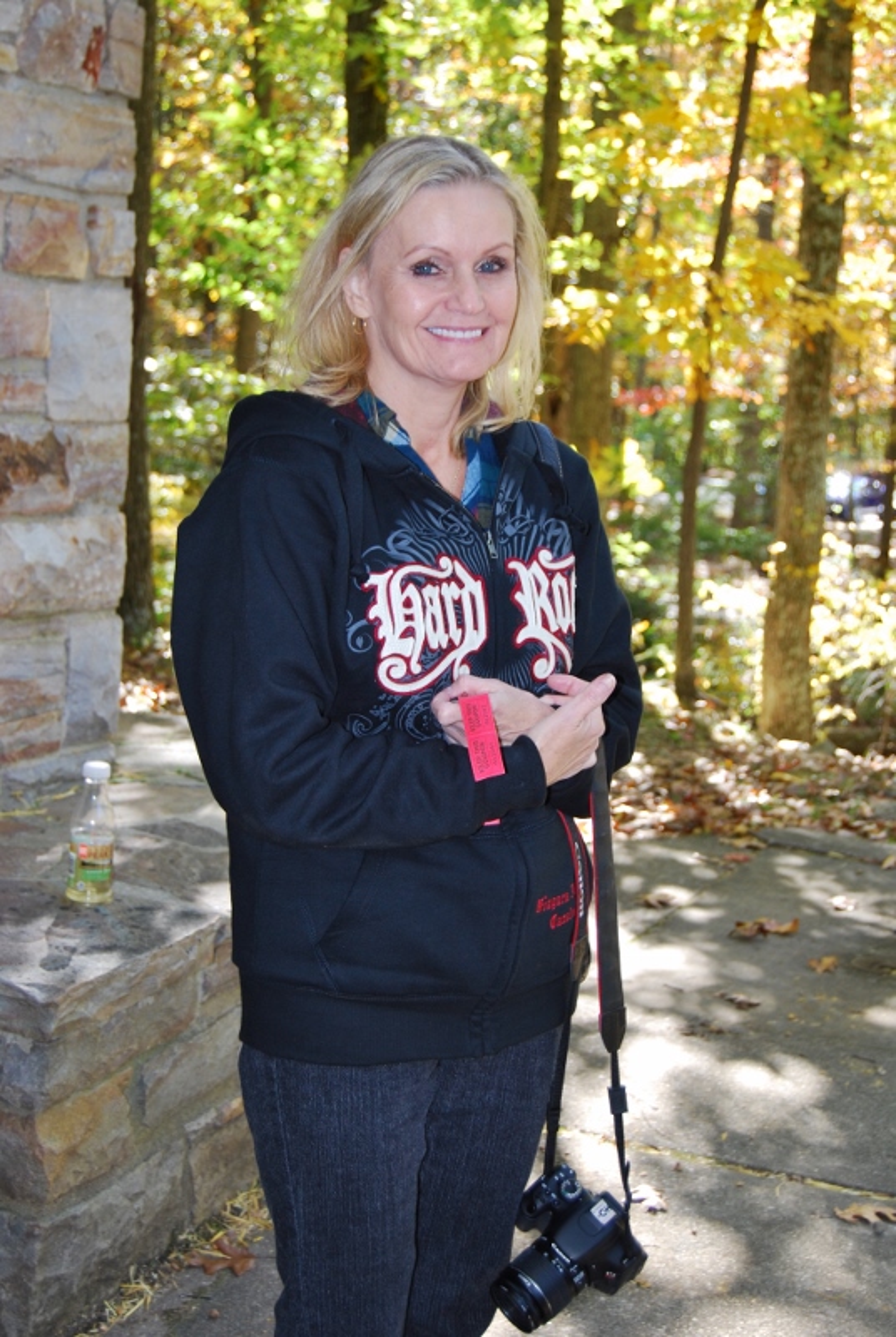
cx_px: 448
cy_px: 668
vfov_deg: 35.0
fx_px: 2121
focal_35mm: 57
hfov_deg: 23.9
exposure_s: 1/60
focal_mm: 38
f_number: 4.8
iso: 200
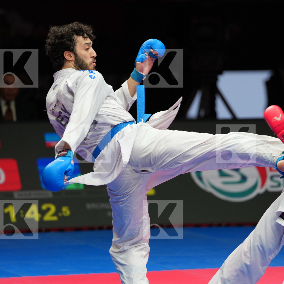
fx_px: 2395
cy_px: 144
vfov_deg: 6.8
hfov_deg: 6.8
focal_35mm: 258
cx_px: 163
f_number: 2.8
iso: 500
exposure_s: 1/1000
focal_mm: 197
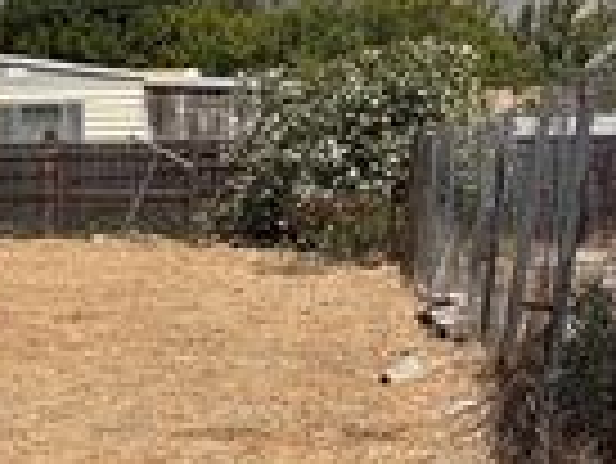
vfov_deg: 15.5
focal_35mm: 95
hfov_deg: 18.8
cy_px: 376
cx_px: -229
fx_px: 1692
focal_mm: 5.96
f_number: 1.6
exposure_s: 1/7813
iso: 64
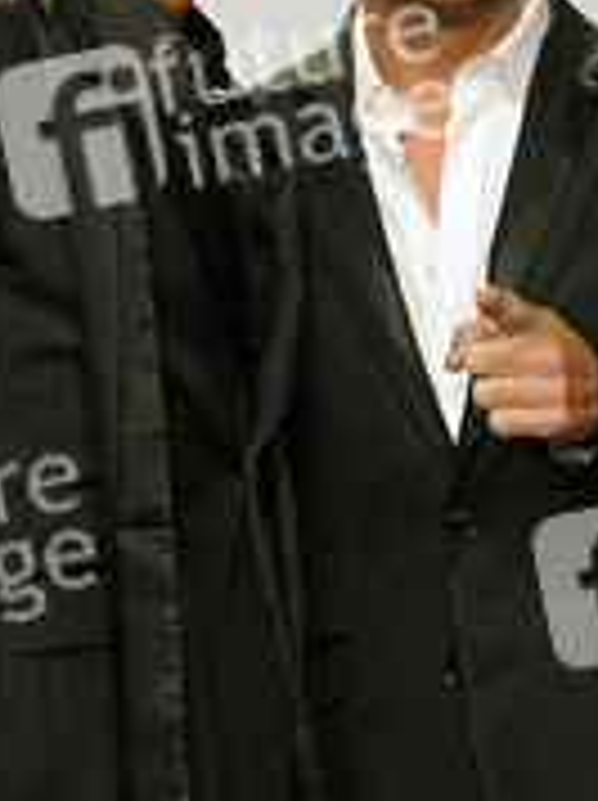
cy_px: 338
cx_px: 355
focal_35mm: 134
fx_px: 3094
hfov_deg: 11.0
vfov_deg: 14.7
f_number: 5.6
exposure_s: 1/250
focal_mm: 62
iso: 2000
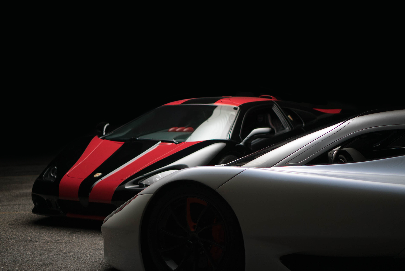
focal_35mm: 75
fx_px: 844
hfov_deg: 27.0
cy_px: 136
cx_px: 202
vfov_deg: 18.2
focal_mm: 50
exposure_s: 1/400
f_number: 1.8
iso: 500
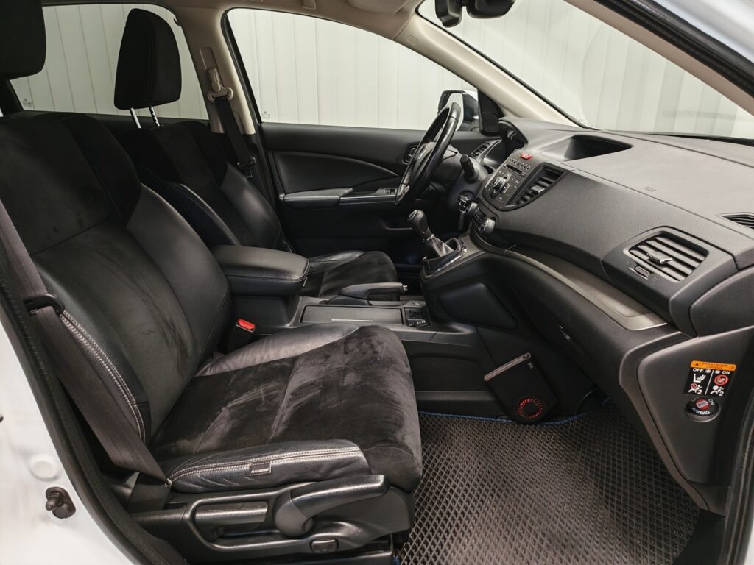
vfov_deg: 58.9
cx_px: 377
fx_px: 501
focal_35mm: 23
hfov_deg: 73.9
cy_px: 282
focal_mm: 5.4
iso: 200
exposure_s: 1/50
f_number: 1.6
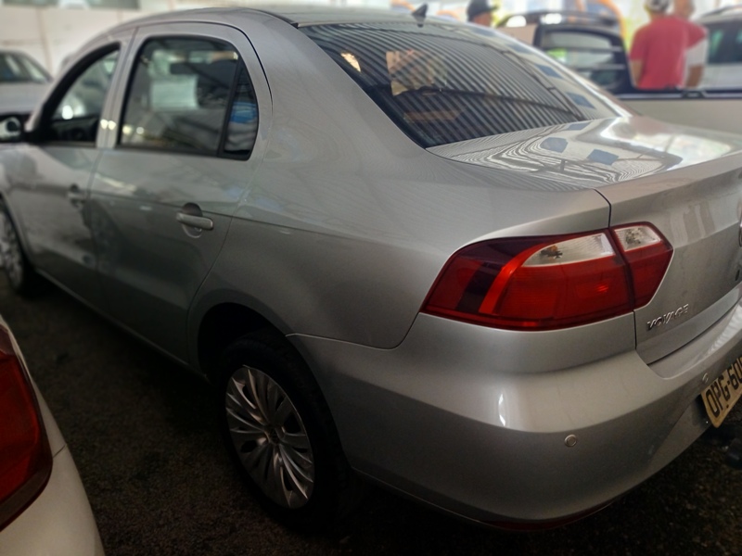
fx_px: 557
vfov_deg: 53.1
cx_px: 371
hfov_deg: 67.3
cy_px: 278
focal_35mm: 26
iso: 250
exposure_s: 1/60
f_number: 1.8
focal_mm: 3.98
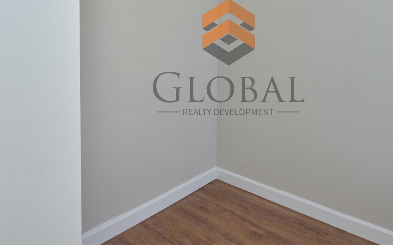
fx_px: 268
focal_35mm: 25
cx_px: 229
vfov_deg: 47.2
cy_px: 57
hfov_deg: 72.0
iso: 1600
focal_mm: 16
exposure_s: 1/80
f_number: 16
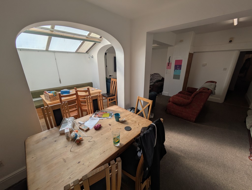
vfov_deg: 85.7
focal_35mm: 14
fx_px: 102
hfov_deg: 102.0
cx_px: 126
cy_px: 95
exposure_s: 1/1174
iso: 45
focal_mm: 1.83
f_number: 2.2
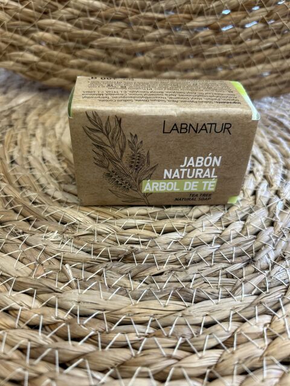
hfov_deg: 53.1
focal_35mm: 26
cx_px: 145
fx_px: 290
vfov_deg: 67.3
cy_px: 193
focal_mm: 5.7
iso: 100
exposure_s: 1/50
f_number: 1.5
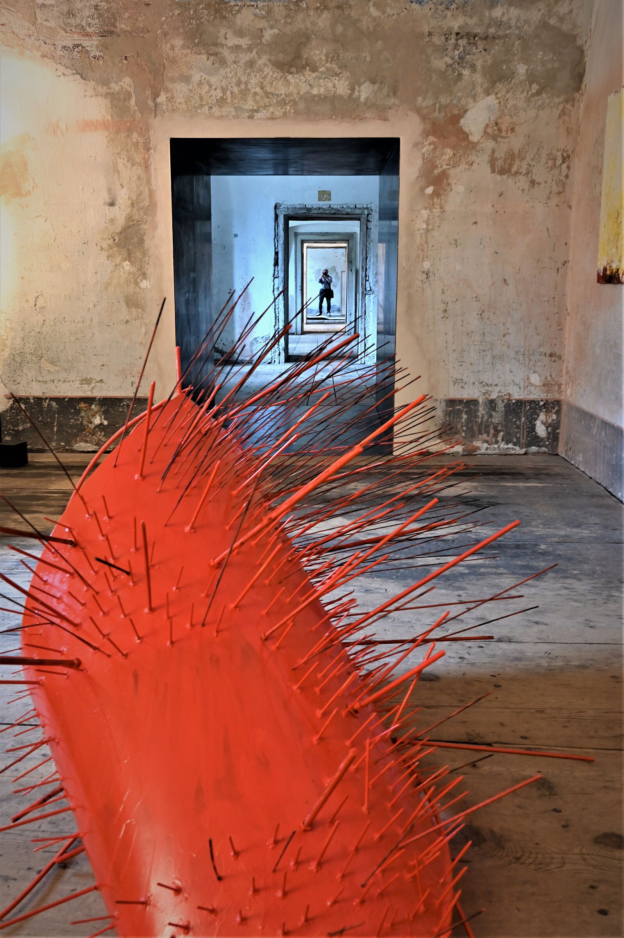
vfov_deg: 57.3
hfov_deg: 39.9
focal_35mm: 33
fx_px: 859
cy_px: 469
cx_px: 312
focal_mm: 33
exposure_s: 1/10
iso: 1600
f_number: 8
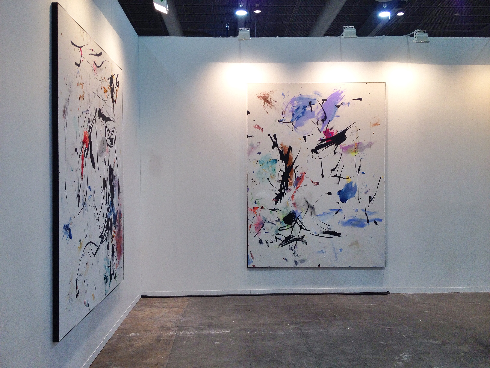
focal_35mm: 35
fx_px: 495
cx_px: 245
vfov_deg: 40.7
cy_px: 184
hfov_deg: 52.6
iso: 64
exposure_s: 1/120
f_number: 2.4
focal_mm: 4.28
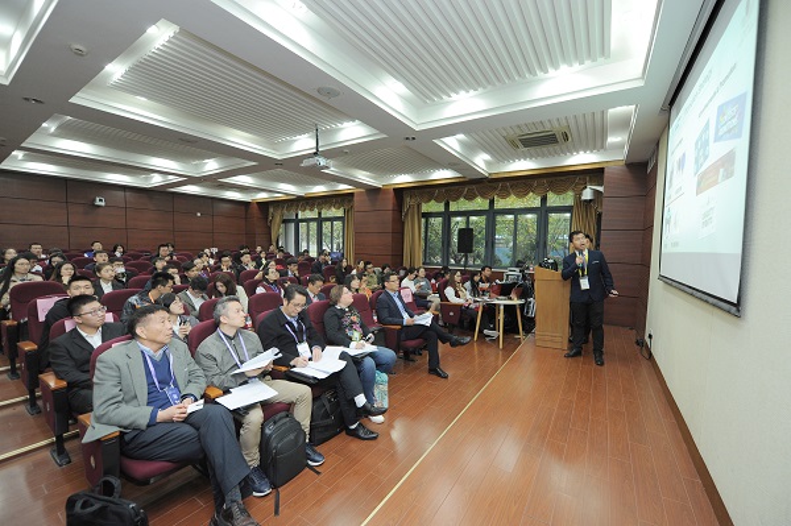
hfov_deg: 104.3
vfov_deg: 81.1
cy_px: 263
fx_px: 307
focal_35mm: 14
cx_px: 396
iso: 1000
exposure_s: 1/100
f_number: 4
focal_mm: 14
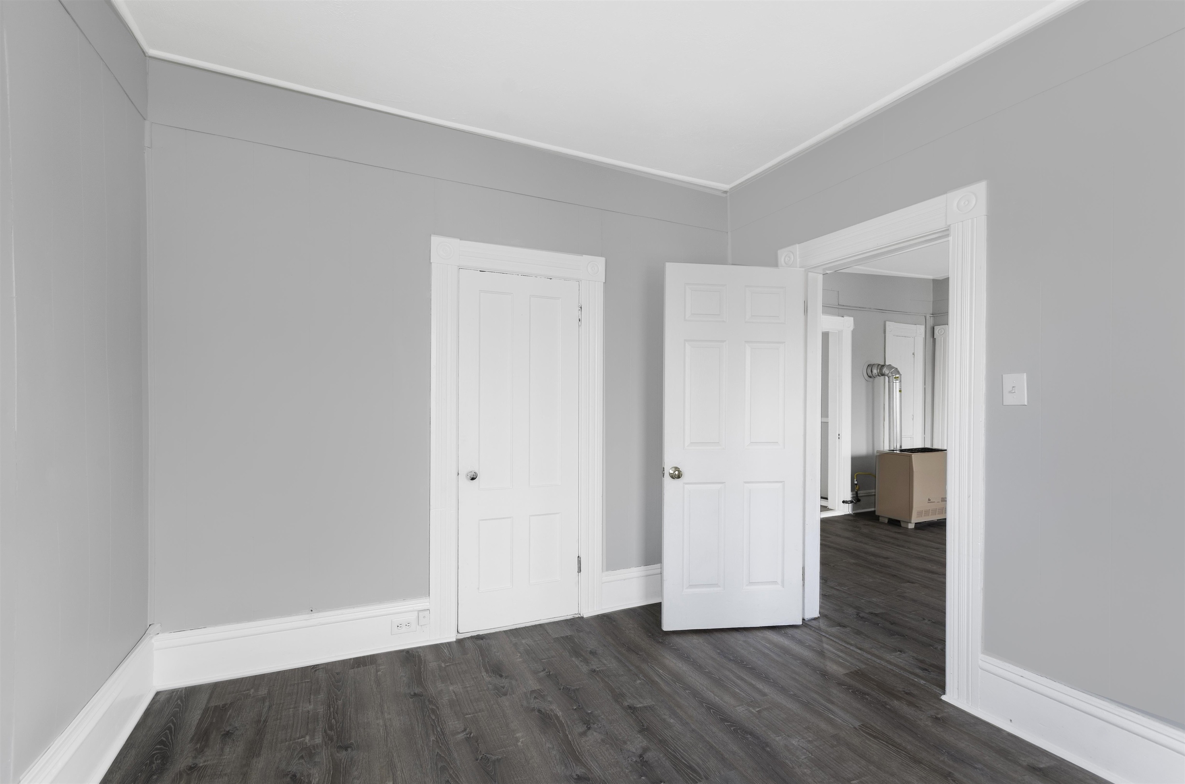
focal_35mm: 15
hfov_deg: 100.5
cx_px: 592
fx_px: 493
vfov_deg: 77.1
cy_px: 392
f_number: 10
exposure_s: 1/13
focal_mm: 10
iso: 100
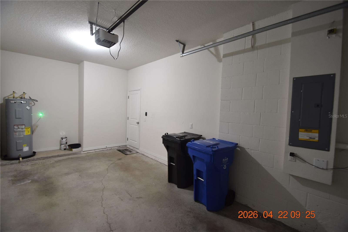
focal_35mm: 15
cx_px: 174
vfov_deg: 77.3
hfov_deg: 100.4
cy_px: 116
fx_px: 145
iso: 800
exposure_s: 1/15
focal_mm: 10
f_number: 3.5
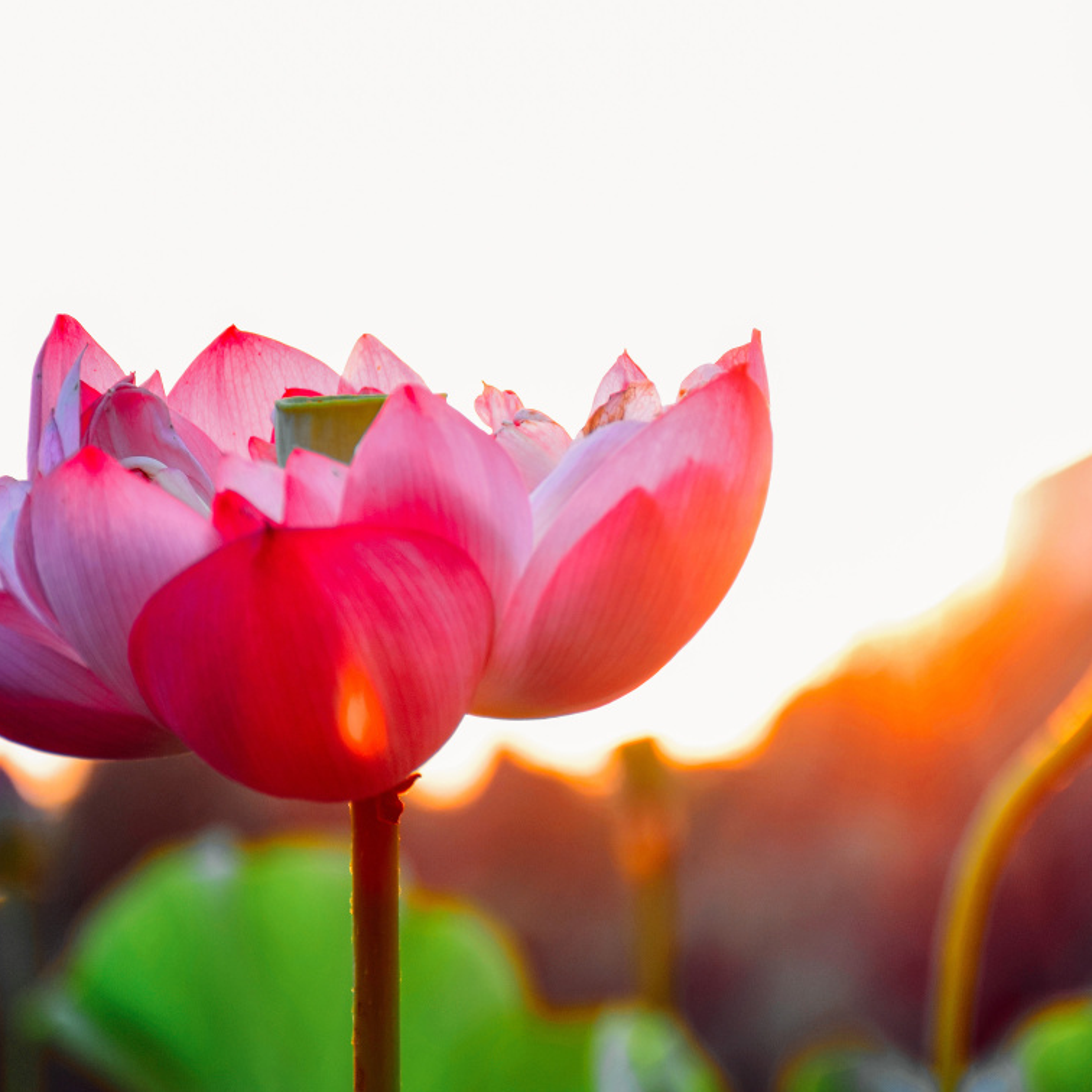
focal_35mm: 182
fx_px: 6496
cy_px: 516
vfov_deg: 9.6
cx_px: 584
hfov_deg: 9.6
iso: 100
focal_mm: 90
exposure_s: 1/30
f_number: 5.3
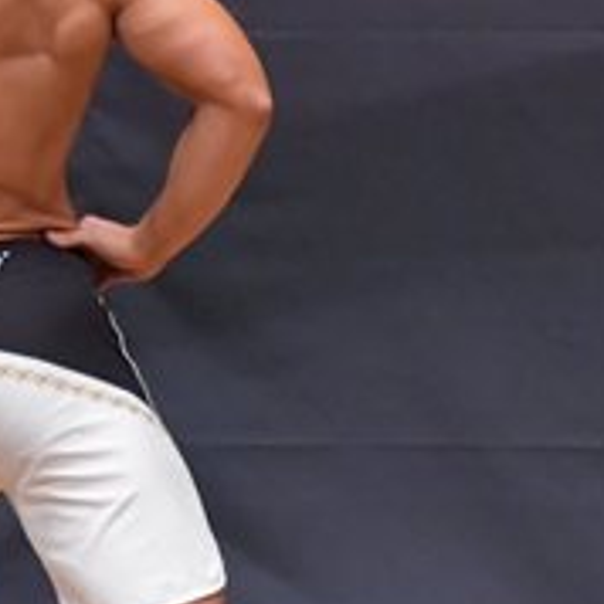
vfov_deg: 1.7
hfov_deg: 1.7
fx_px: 20827
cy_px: 322
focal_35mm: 1055
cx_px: -66
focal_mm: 190
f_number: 5.6
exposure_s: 1/400
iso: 6400
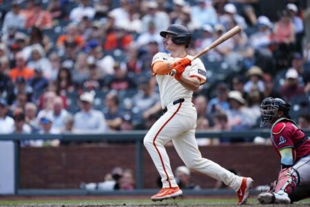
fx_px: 3444
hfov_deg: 5.2
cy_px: 104
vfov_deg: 3.4
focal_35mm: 400
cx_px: 155
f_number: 2.8
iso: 500
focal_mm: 400
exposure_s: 1/2500
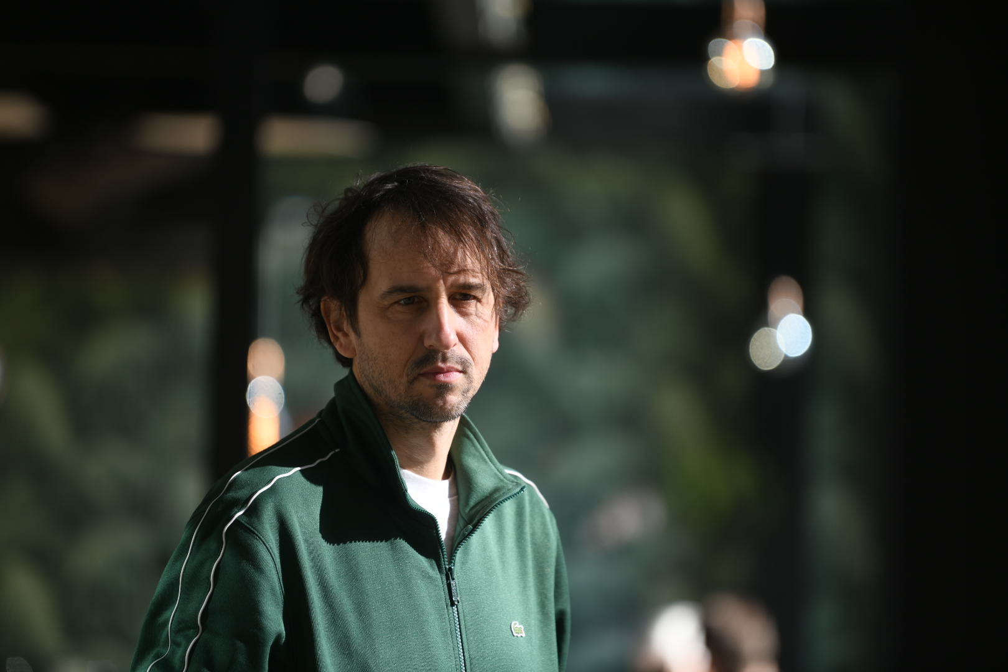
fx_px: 5600
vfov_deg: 6.9
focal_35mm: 200
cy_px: 336
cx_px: 504
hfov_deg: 10.3
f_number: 3.2
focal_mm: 200
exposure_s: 1/160
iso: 125
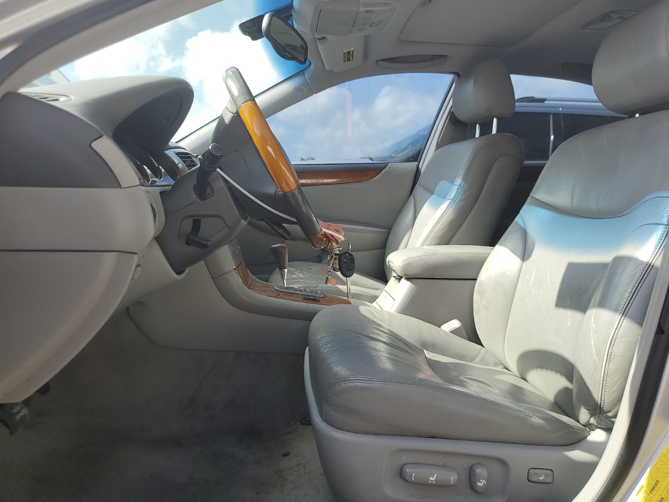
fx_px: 502
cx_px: 334
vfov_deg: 53.1
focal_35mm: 26
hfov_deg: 67.3
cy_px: 251
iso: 50
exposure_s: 1/909
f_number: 1.5
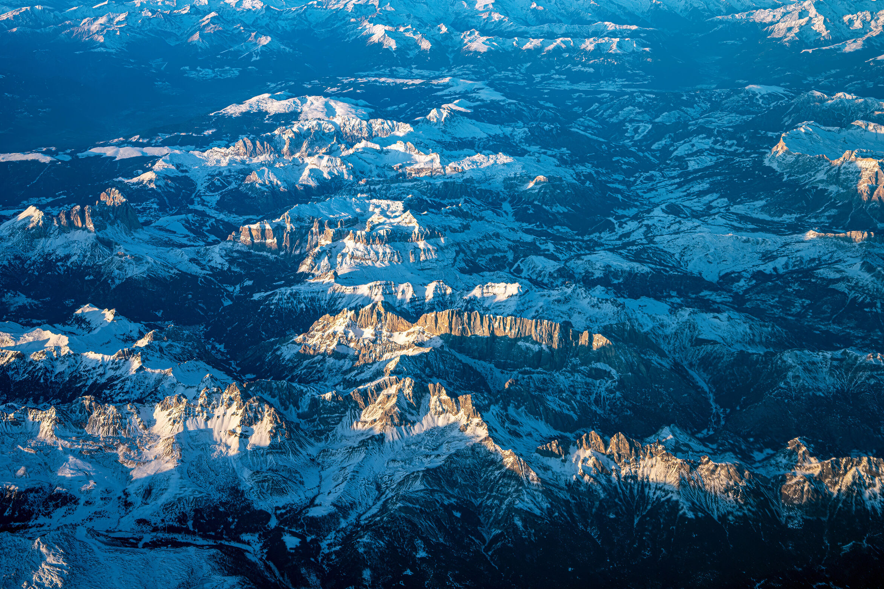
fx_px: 1645
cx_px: 441
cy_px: 291
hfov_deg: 30.1
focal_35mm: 67
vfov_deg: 20.3
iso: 100
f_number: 8
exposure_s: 1/60
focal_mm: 66
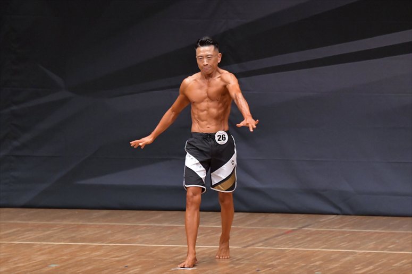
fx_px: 3260
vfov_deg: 4.8
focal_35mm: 285
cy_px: 137
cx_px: 206
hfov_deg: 7.2
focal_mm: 190
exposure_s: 1/400
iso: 6400
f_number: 5.6
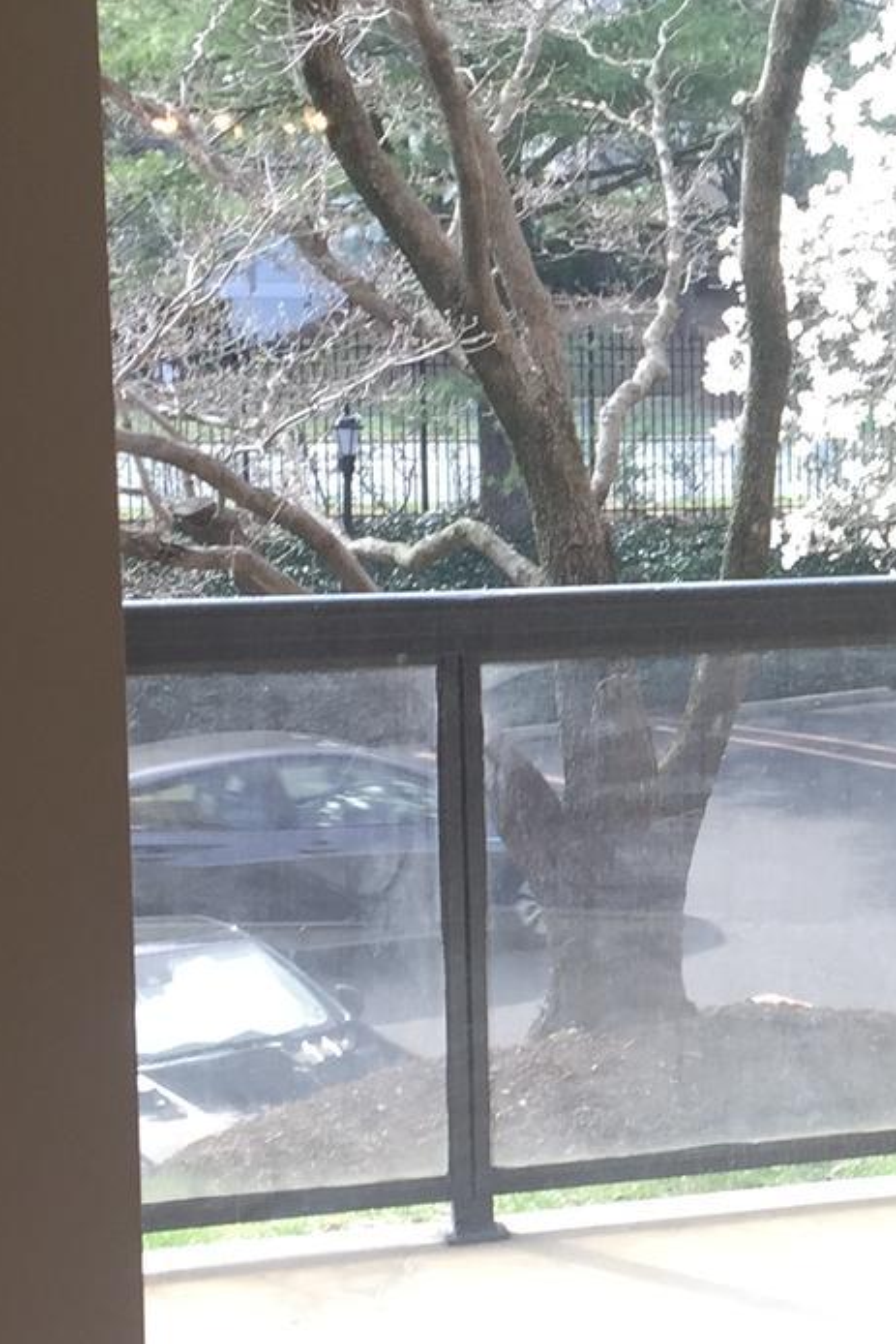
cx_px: 1442
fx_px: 3321
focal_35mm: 89
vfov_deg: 22.8
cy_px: 773
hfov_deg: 14.1
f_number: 2.2
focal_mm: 4.15
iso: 32
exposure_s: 1/120
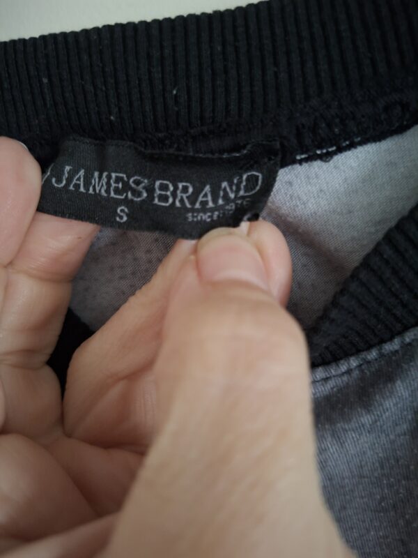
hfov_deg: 58.9
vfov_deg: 73.9
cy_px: 279
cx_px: 209
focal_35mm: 23
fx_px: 370
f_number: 1.8
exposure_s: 1/20
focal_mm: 5.54
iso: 800
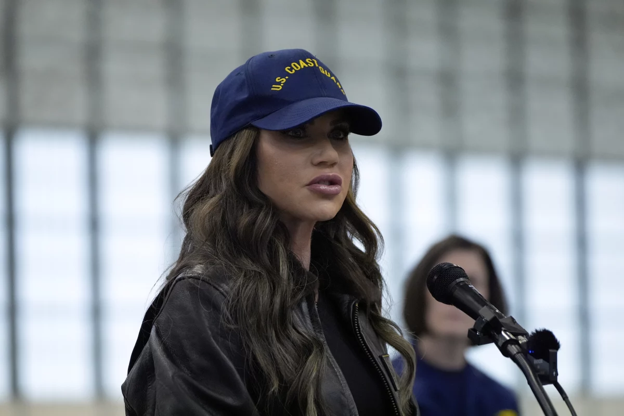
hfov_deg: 8.7
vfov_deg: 5.8
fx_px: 4125
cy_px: 208
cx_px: 312
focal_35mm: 238
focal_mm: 238
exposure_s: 1/250
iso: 8000
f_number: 5.6
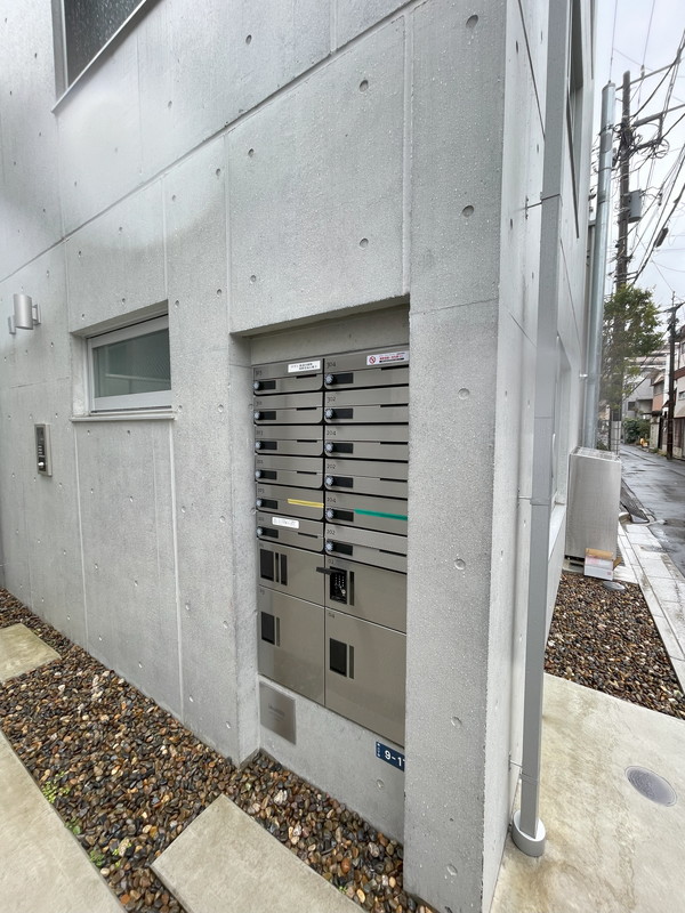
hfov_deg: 85.7
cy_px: 456
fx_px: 369
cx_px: 342
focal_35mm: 14
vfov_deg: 102.1
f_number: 2.4
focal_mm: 1.54
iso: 32
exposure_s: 1/99
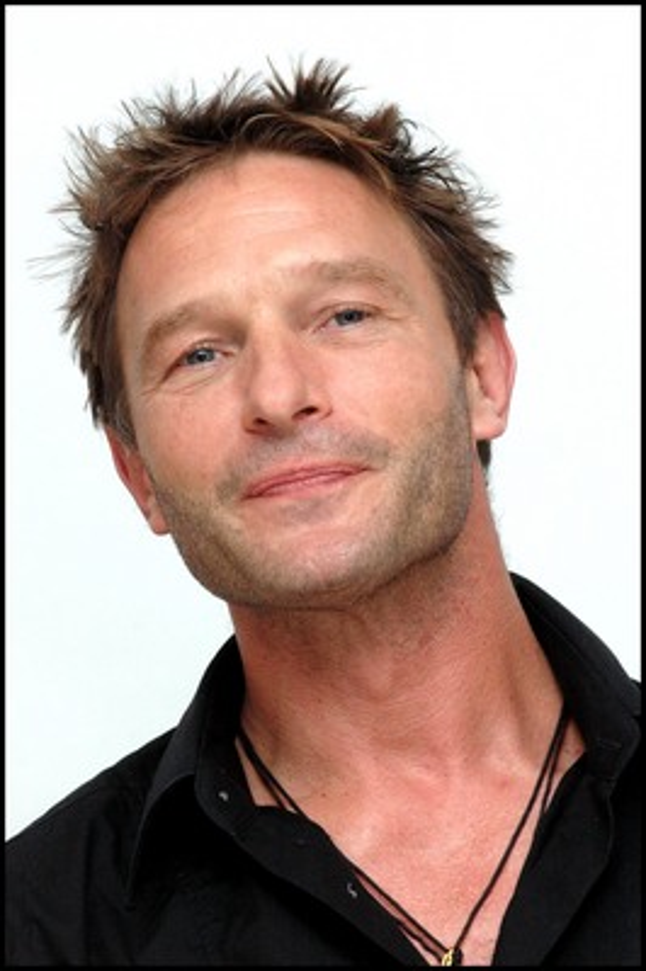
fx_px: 5864
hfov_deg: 6.3
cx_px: 323
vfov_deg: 9.5
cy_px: 486
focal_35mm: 218
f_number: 9
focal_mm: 145
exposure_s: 1/800
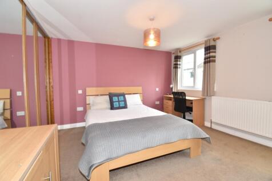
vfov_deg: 77.3
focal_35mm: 15
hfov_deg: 100.4
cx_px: 136
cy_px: 90
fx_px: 113
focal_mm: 10
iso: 100
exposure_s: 1/1.6
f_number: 9
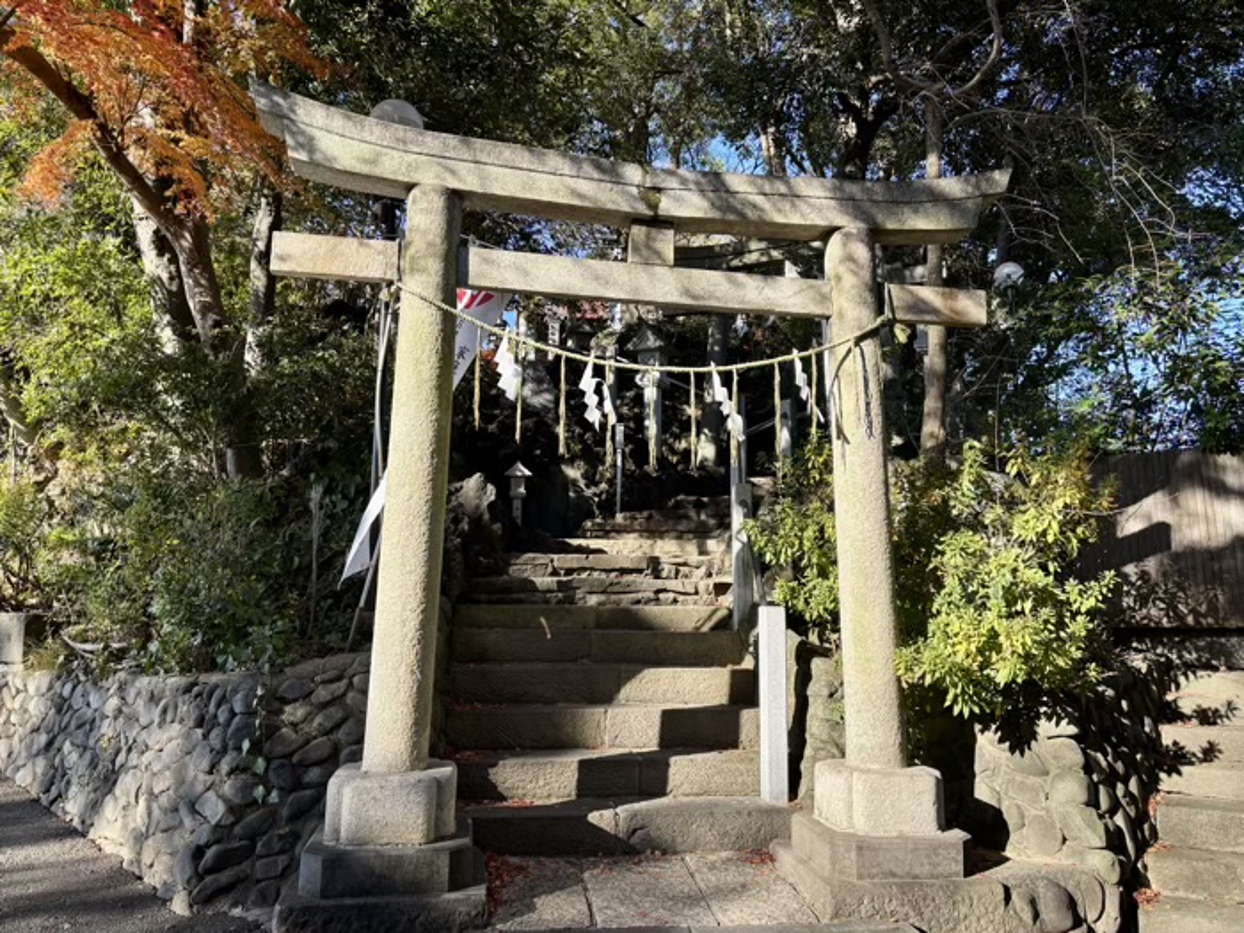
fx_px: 934
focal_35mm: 26
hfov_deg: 67.3
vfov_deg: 53.1
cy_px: 466
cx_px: 622
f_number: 1.6
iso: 50
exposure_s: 1/781
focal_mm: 5.96
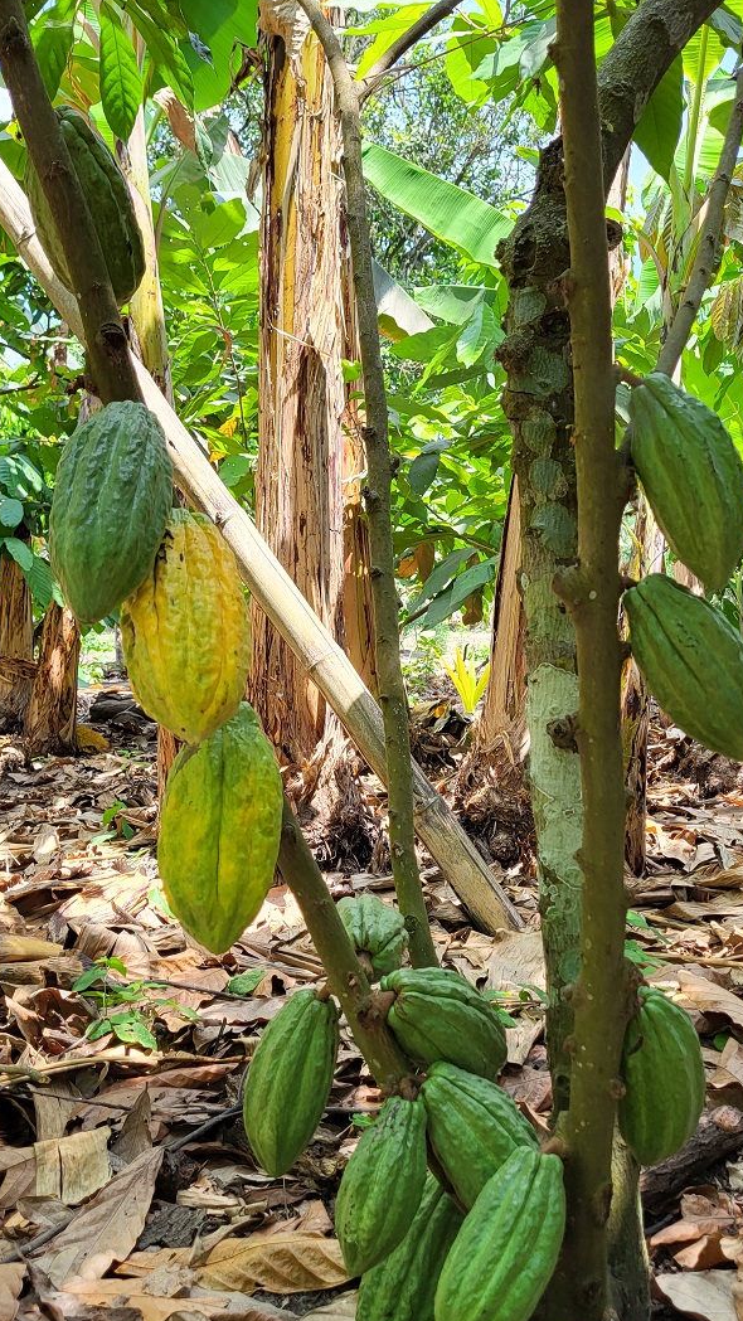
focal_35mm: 36
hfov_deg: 32.8
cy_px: 722
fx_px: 1261
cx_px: 419
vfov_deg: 55.2
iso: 40
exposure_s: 1/350
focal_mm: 5.4
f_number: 1.8
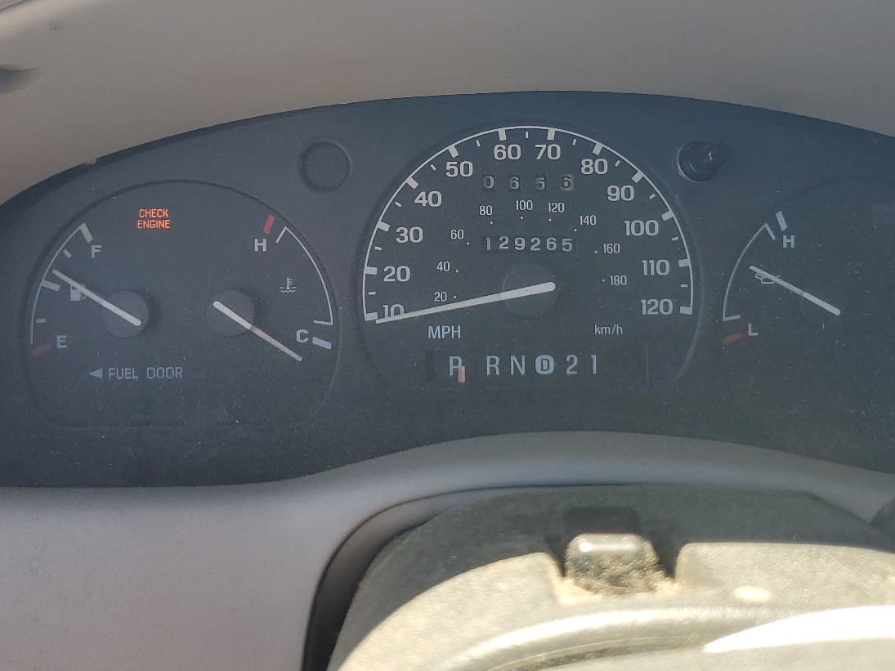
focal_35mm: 38
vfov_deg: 37.5
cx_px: 472
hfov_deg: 49.0
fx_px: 982
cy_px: 252
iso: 50
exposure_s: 1/303
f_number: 1.5
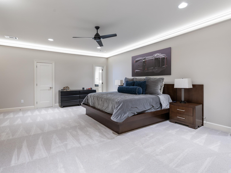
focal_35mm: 18
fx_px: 120
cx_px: 110
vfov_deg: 71.6
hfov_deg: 87.7
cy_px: 83
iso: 250
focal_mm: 16
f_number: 9
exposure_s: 1.3
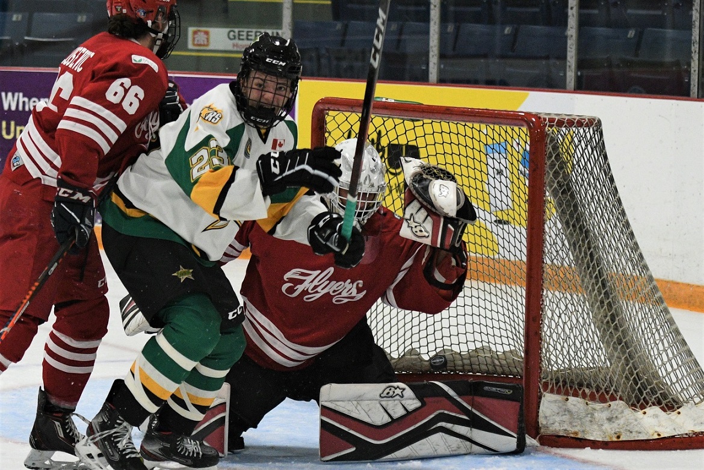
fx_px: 2054
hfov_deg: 19.4
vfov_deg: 13.1
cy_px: 235
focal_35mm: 105
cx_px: 352
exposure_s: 1/1000
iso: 2500
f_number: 2.8
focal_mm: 70
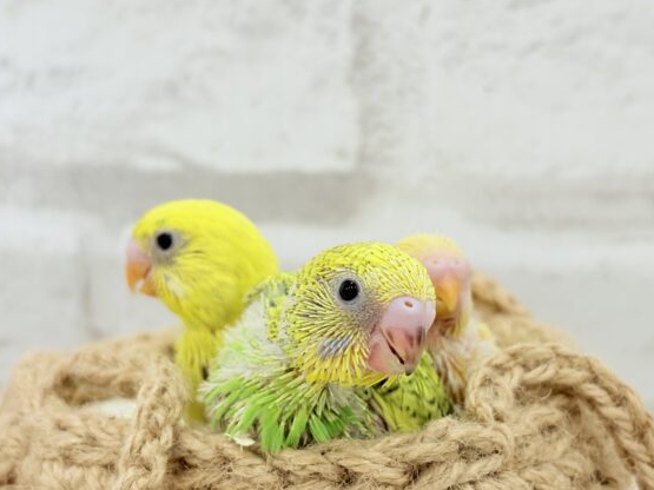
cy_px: 274
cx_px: 362
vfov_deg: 24.4
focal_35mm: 60
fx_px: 1133
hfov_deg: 32.2
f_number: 1.6
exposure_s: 1/100
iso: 80
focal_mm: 5.96
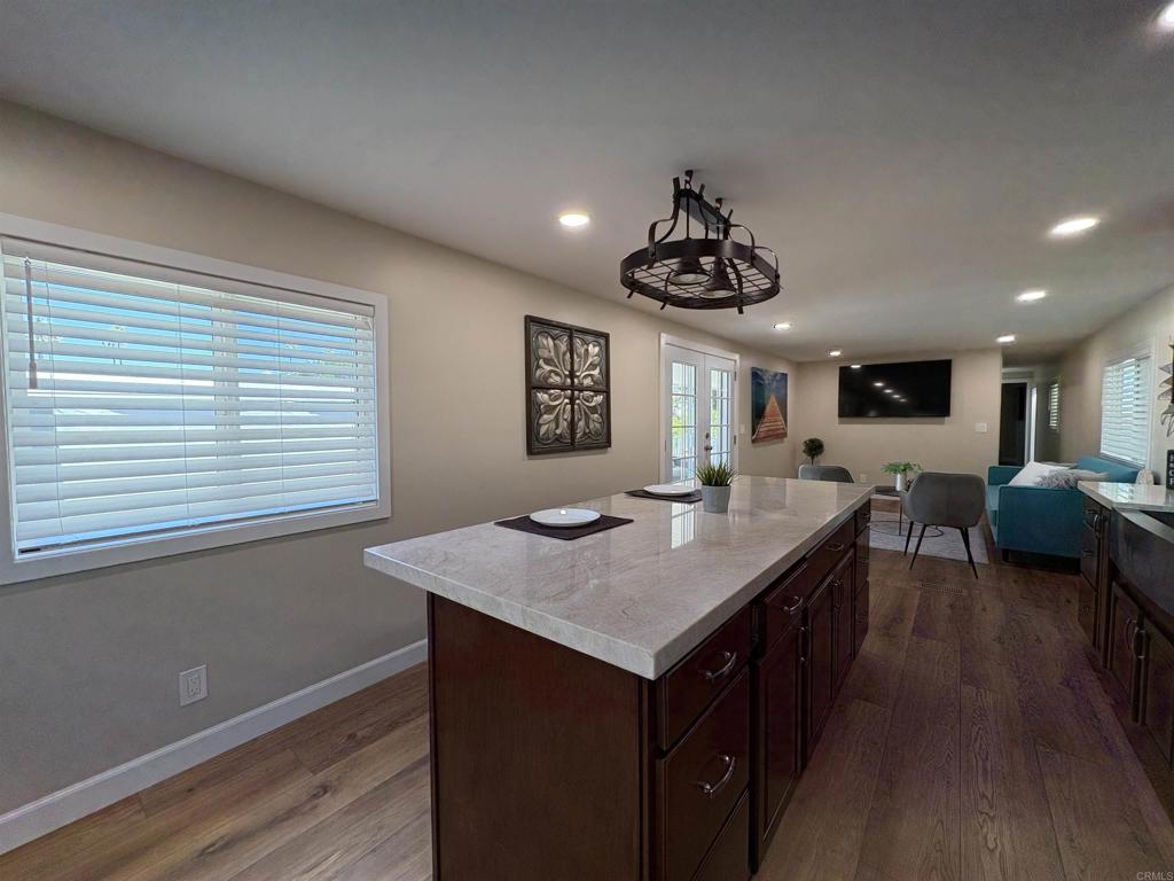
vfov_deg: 85.7
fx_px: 475
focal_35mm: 14
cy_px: 440
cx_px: 587
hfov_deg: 102.1
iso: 125
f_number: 2.2
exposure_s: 1/120
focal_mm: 2.22
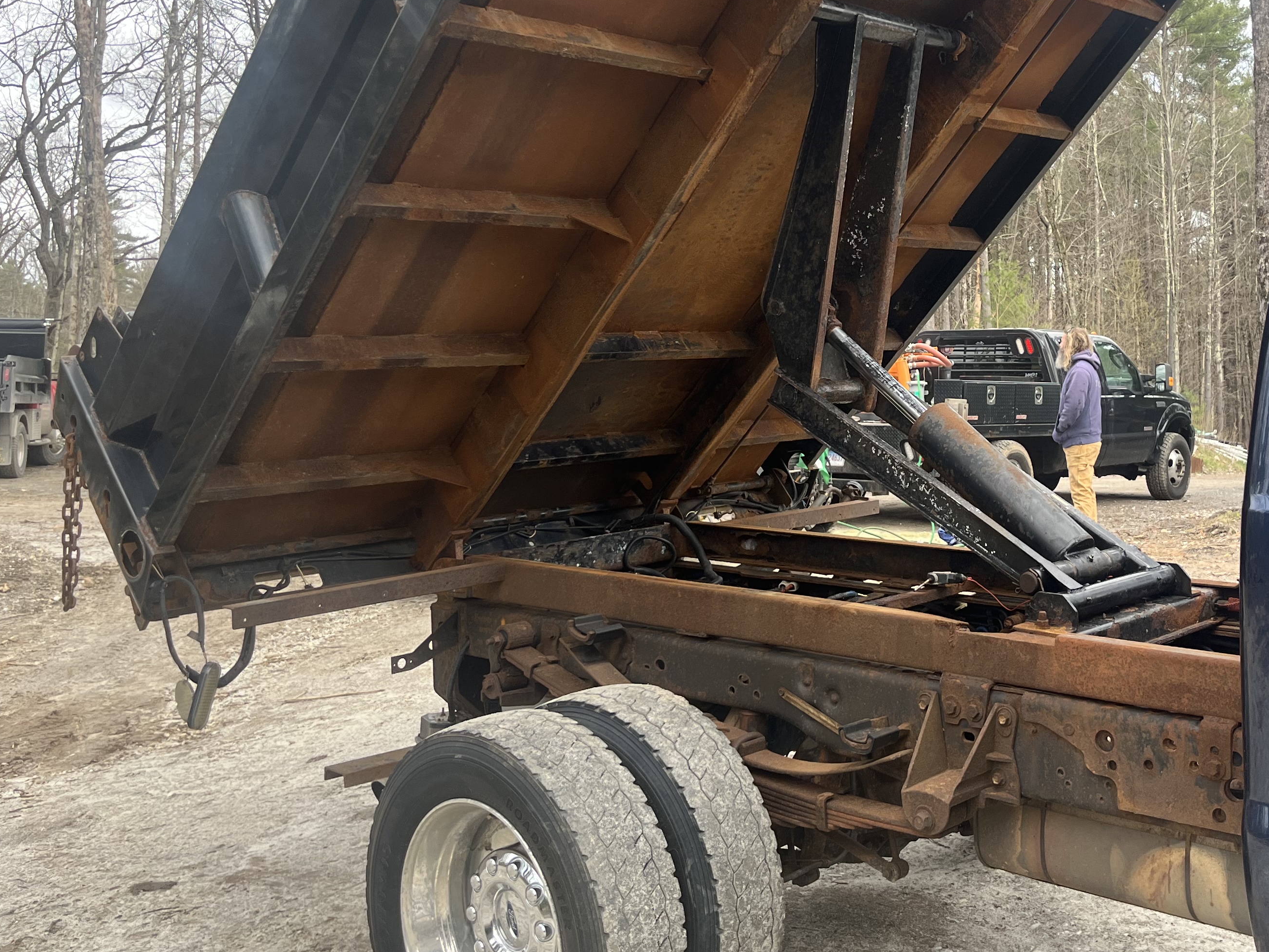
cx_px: 885
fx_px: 1466
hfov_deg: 45.8
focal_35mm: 40
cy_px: 369
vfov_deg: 35.8
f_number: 1.6
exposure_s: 1/508
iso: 50
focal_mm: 5.1
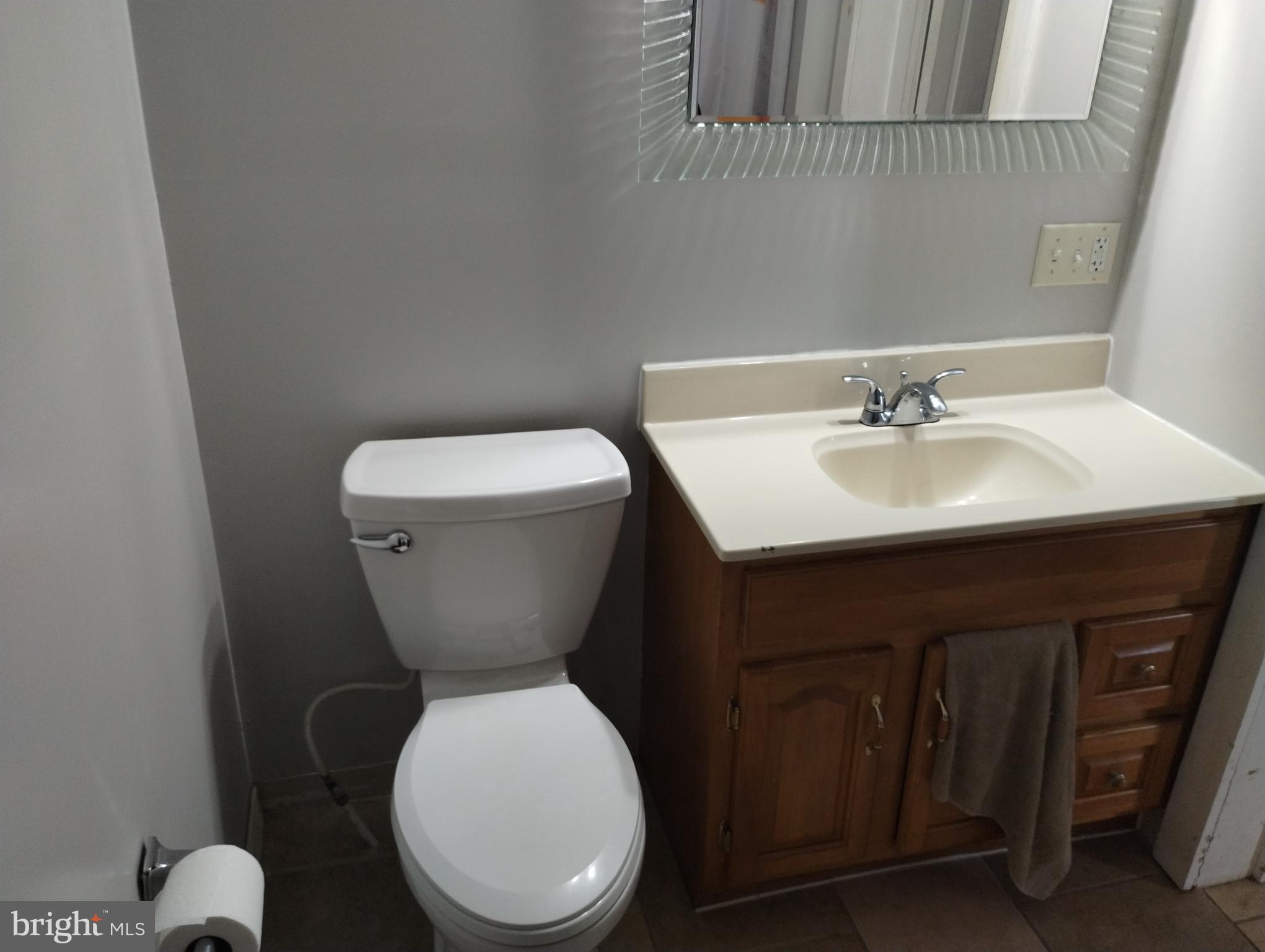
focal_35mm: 28
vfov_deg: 49.9
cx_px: 632
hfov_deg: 63.4
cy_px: 476
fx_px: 1025
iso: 366
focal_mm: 4.27
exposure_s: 1/60
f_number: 1.8
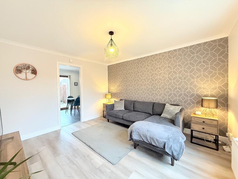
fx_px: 96
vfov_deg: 85.7
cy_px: 90
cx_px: 119
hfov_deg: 102.1
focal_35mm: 14
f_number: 2.2
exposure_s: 1/50
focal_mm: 2.22
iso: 500
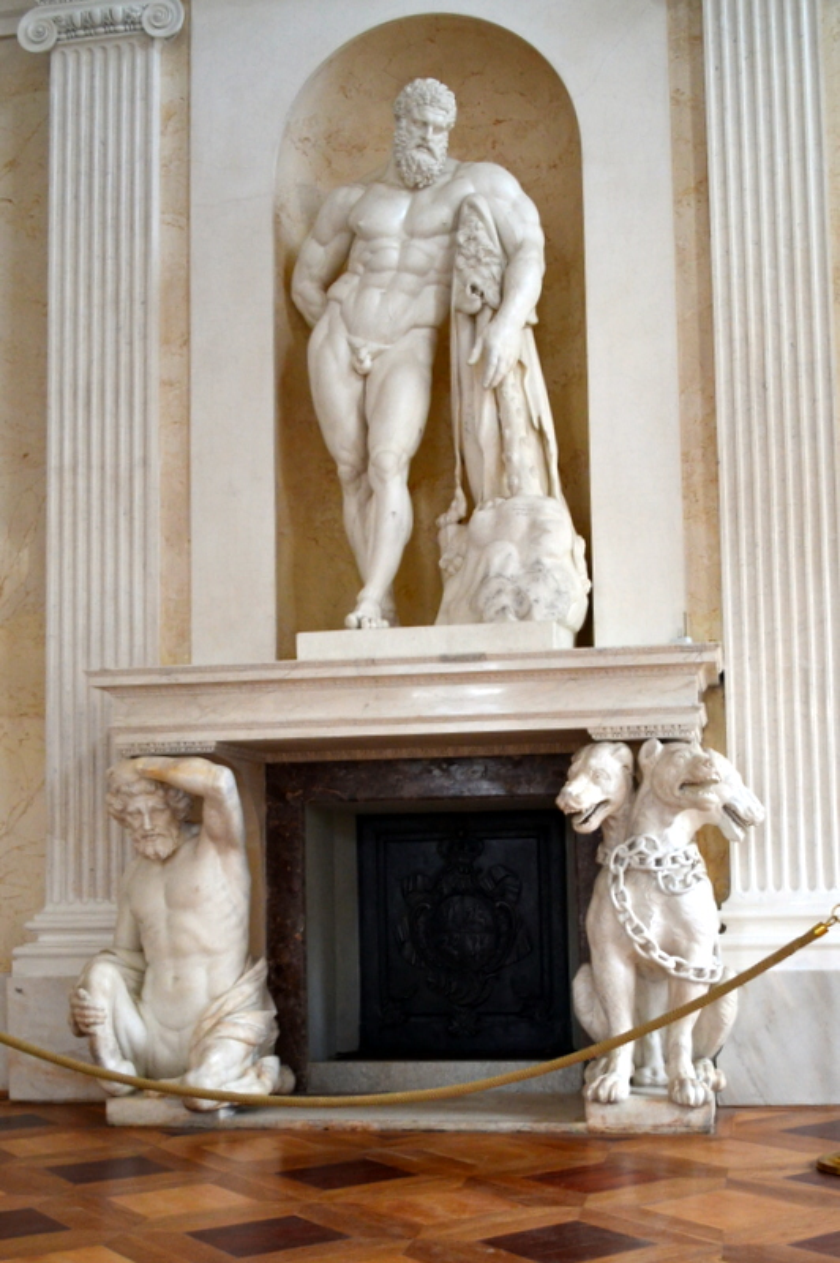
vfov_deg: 57.3
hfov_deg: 39.9
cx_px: 420
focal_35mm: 33
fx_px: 1157
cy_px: 632
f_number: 3.8
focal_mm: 22
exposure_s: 1/60
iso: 800
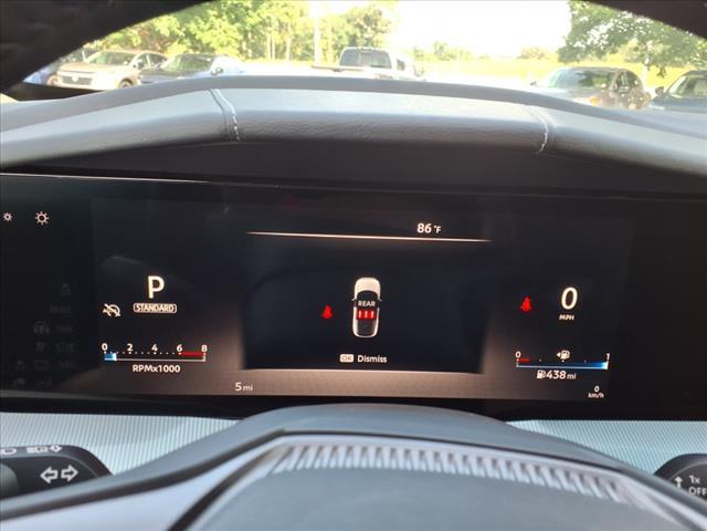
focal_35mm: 27
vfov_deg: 51.4
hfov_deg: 65.3
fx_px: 551
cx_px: 354
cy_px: 266
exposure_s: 1/60.2
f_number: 1.9
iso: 40
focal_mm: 3.58
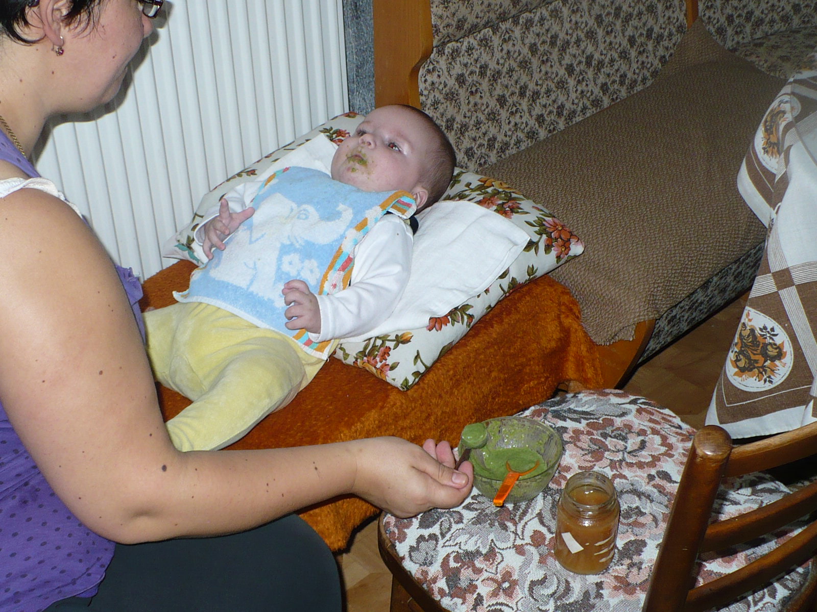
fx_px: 1298
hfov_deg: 34.9
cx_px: 408
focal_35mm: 55
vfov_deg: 26.6
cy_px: 306
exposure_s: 1/30
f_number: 2.8
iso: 100
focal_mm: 6.1
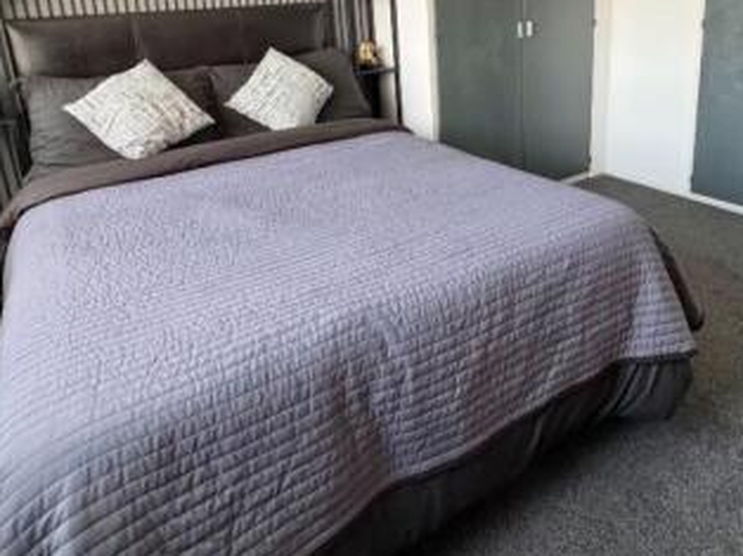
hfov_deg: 67.1
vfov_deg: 50.8
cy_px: 138
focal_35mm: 26
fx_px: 558
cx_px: 418
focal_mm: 2.22
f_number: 2.2
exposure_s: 1/88
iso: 320
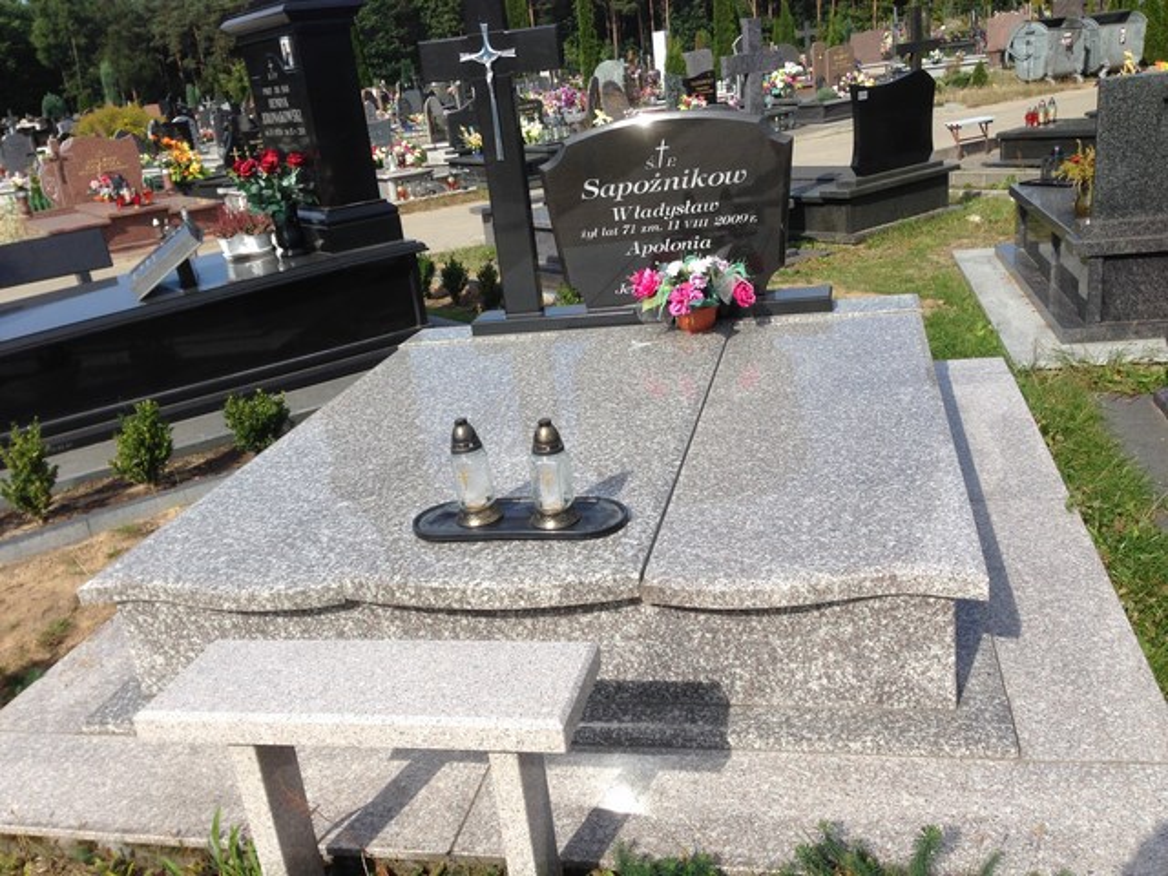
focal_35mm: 33
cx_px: 584
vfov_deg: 42.9
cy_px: 438
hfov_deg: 55.4
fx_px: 1113
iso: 50
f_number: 2.4
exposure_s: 1/1550
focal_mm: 4.12
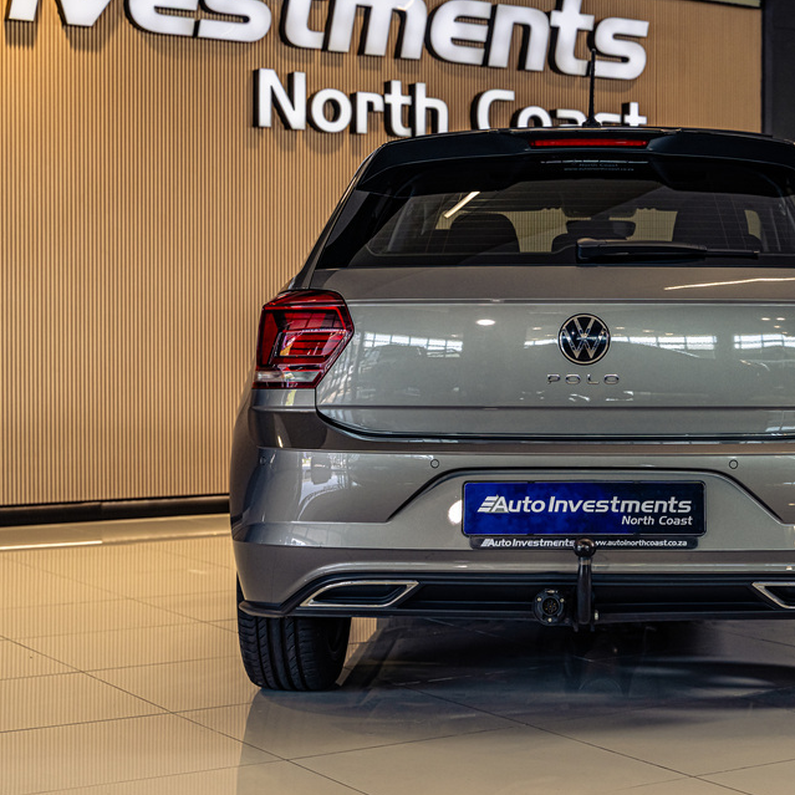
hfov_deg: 25.1
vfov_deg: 25.4
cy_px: 387
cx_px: 584
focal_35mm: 68
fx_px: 1767
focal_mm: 50
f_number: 5
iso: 500
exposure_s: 1/200
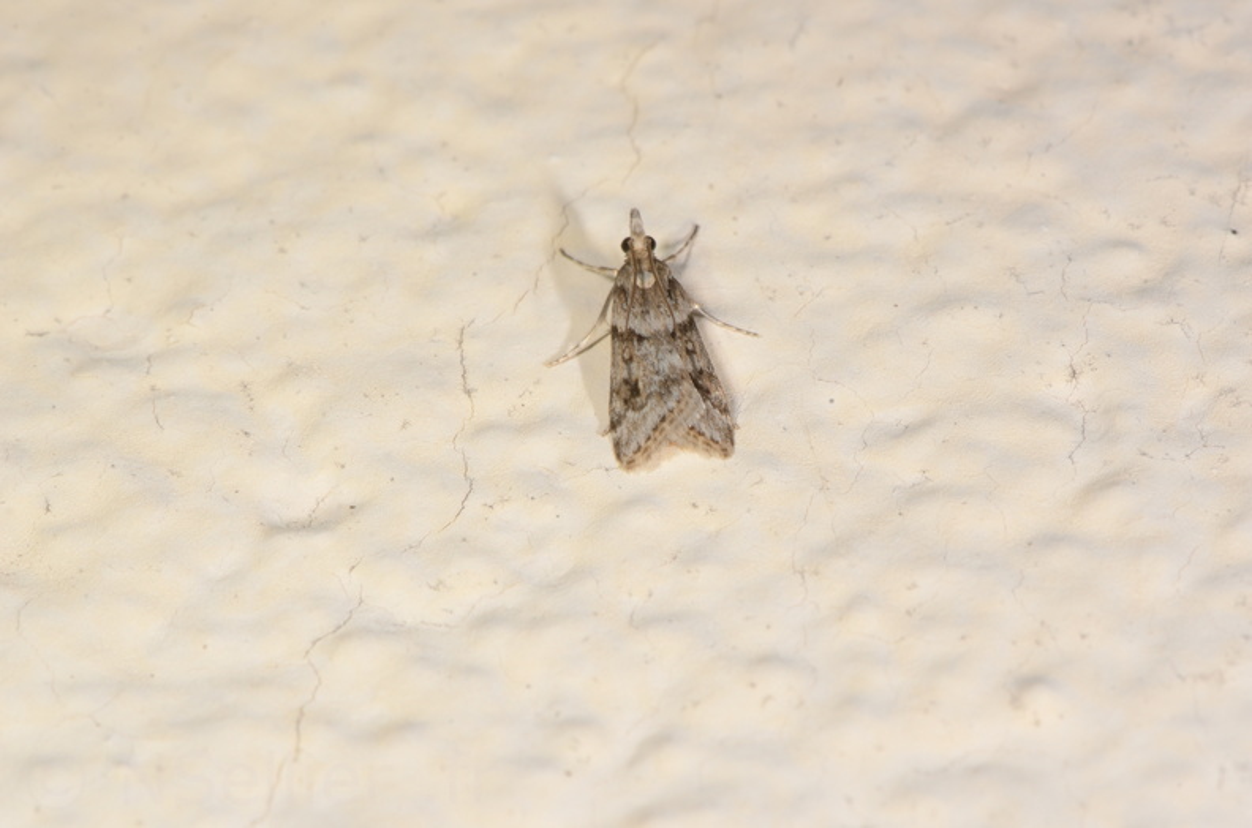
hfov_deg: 16.1
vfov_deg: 10.7
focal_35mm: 128
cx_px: 626
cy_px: 414
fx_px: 4424
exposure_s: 1/60
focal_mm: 85
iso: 100
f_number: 25
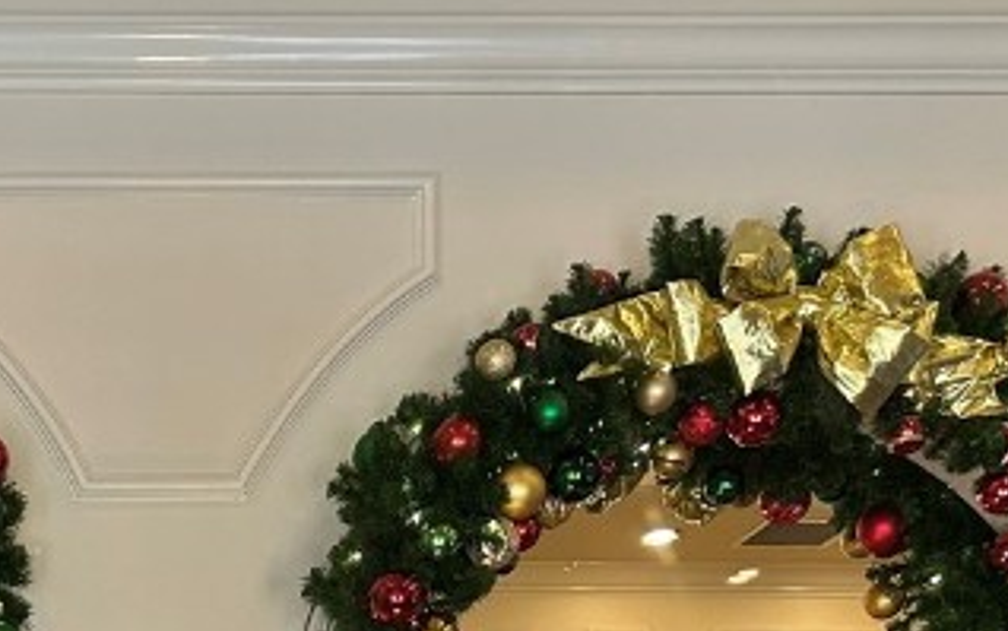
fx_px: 2253
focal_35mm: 82
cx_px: -171
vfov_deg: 14.1
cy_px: 1142
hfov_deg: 23.3
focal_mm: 6.86
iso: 160
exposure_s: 1/120
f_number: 1.78
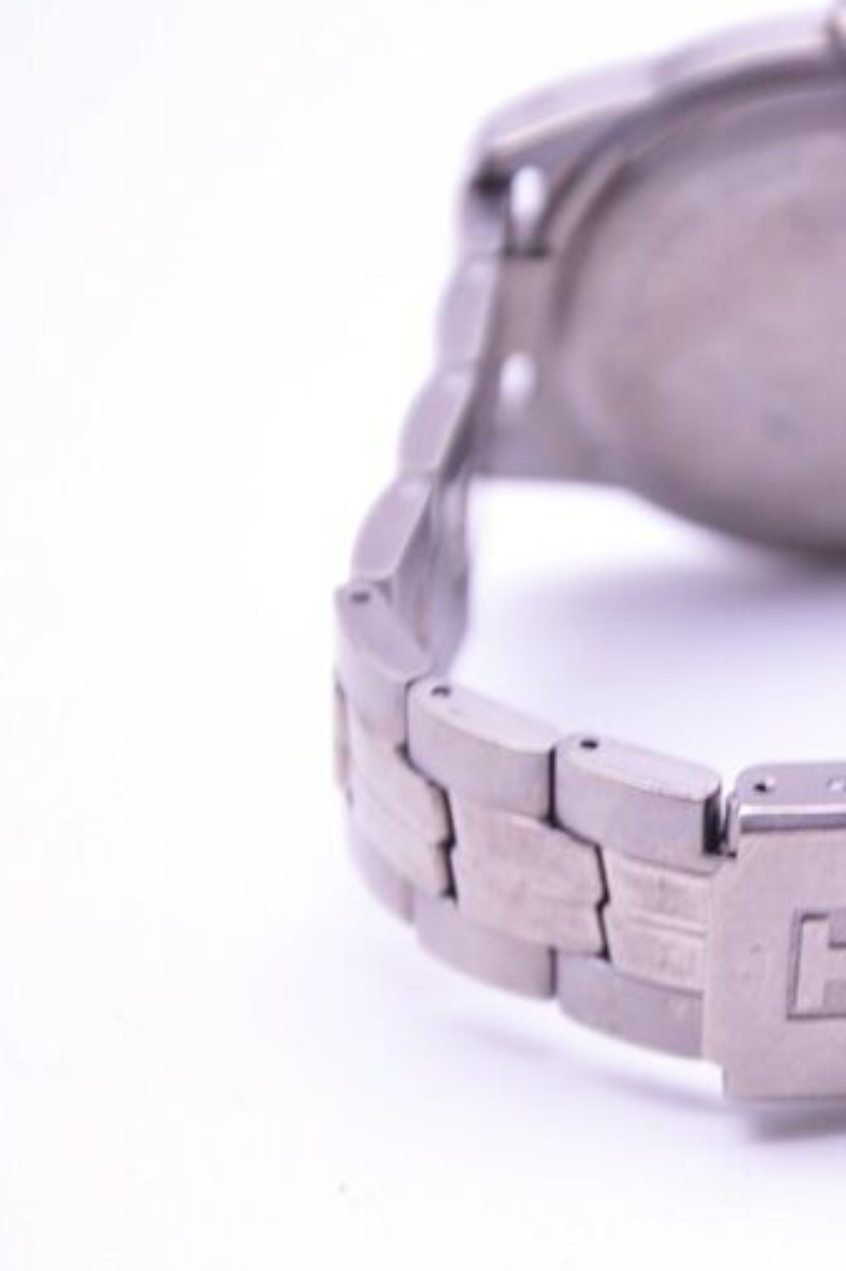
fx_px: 8421
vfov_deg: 8.6
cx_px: 886
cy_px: 634
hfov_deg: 5.7
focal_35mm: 239
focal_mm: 105
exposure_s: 1/80
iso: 400
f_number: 5.6
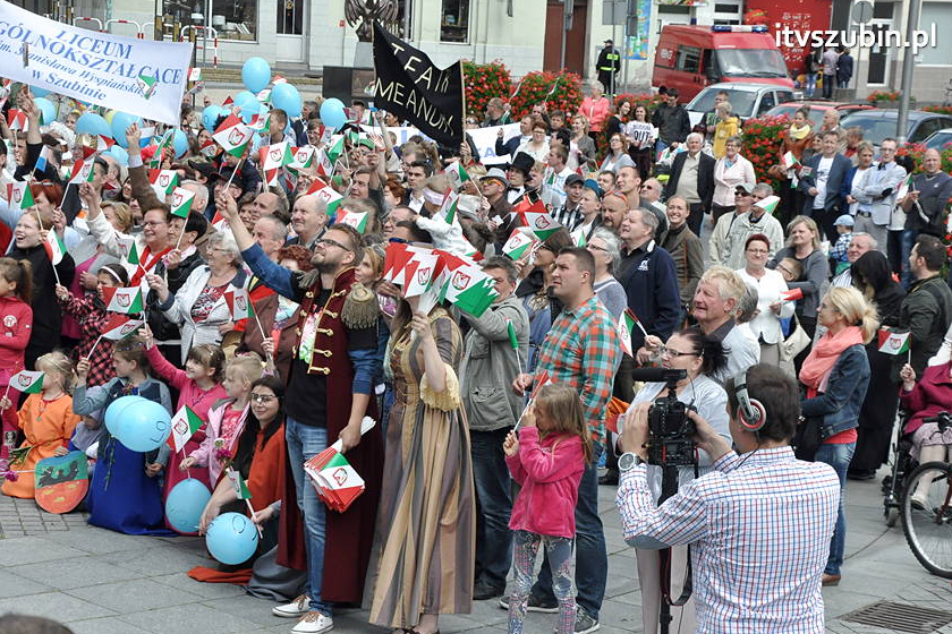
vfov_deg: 14.6
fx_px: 2486
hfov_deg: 21.7
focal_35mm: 94
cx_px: 479
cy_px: 318
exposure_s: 1/2000
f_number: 9
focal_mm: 62
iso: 1250
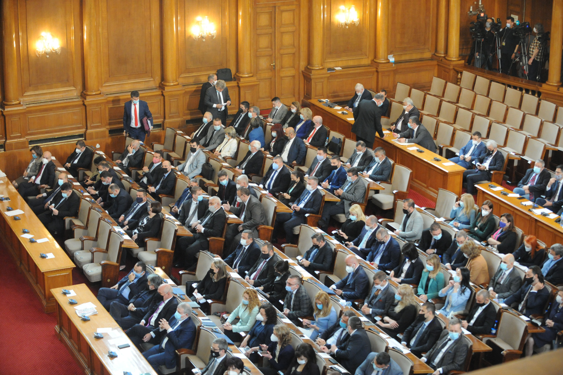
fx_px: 1094
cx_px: 282
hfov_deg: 28.9
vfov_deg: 19.4
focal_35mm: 70
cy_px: 188
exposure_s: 1/250
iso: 5000
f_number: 3.2
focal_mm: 70
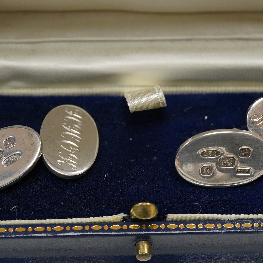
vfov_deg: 26.1
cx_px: 144
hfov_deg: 26.1
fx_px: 567
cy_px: 149
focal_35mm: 66
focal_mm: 30
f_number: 11
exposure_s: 1/125
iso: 1250
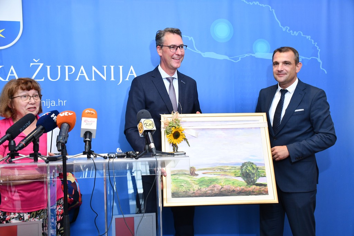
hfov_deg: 53.1
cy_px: 118
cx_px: 177
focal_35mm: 36
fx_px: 354
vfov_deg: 36.9
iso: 1000
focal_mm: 24
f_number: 3.8
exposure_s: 1/125
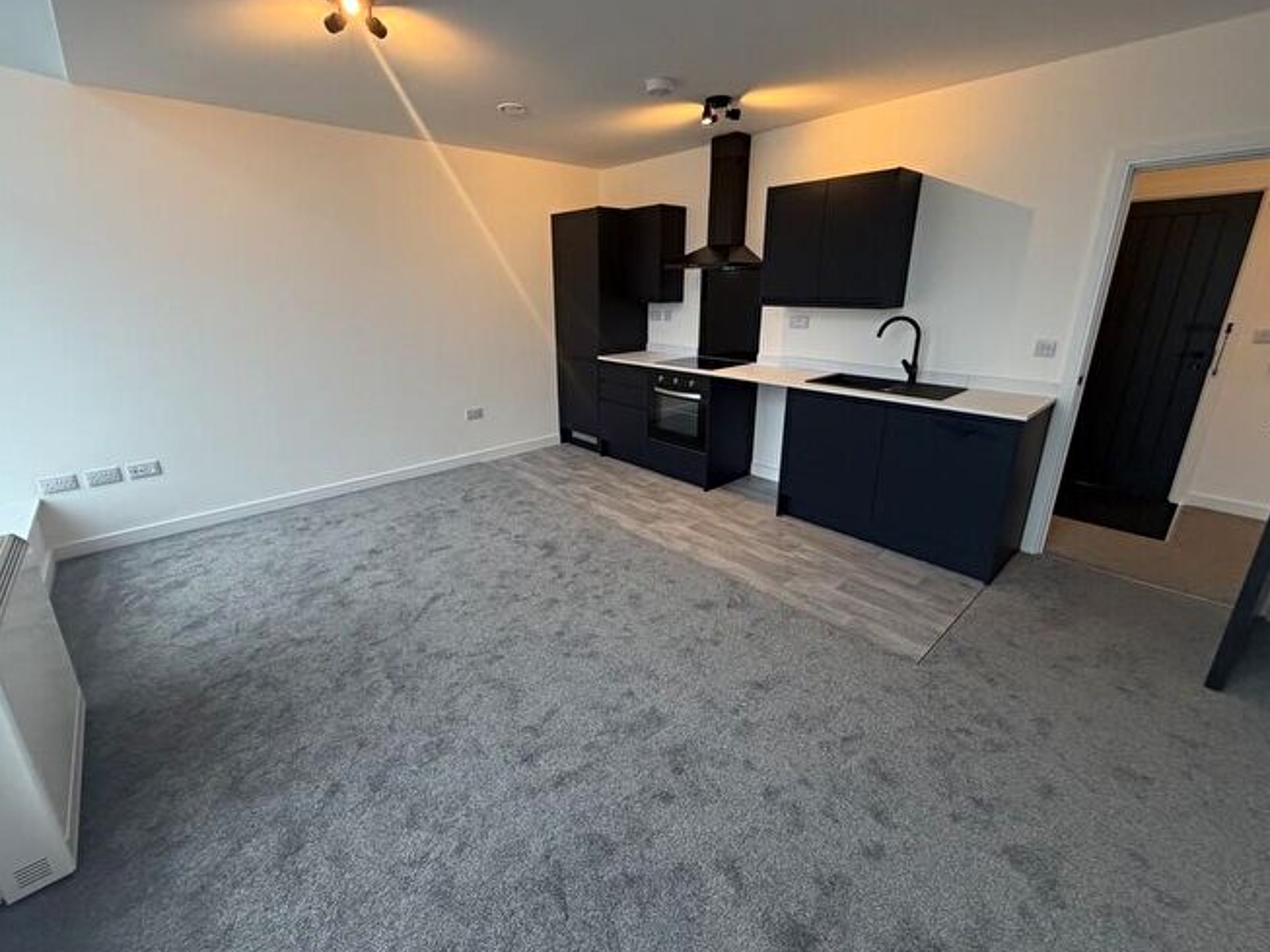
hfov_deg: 98.1
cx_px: 617
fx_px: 550
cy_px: 450
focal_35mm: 15
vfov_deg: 81.7
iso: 200
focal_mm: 2.22
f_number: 2.2
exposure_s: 1/100
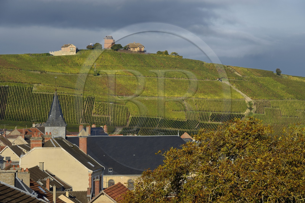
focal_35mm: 185
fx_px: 1566
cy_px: 102
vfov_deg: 7.4
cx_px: 152
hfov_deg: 11.1
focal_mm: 185
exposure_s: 1/200
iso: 200
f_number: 14
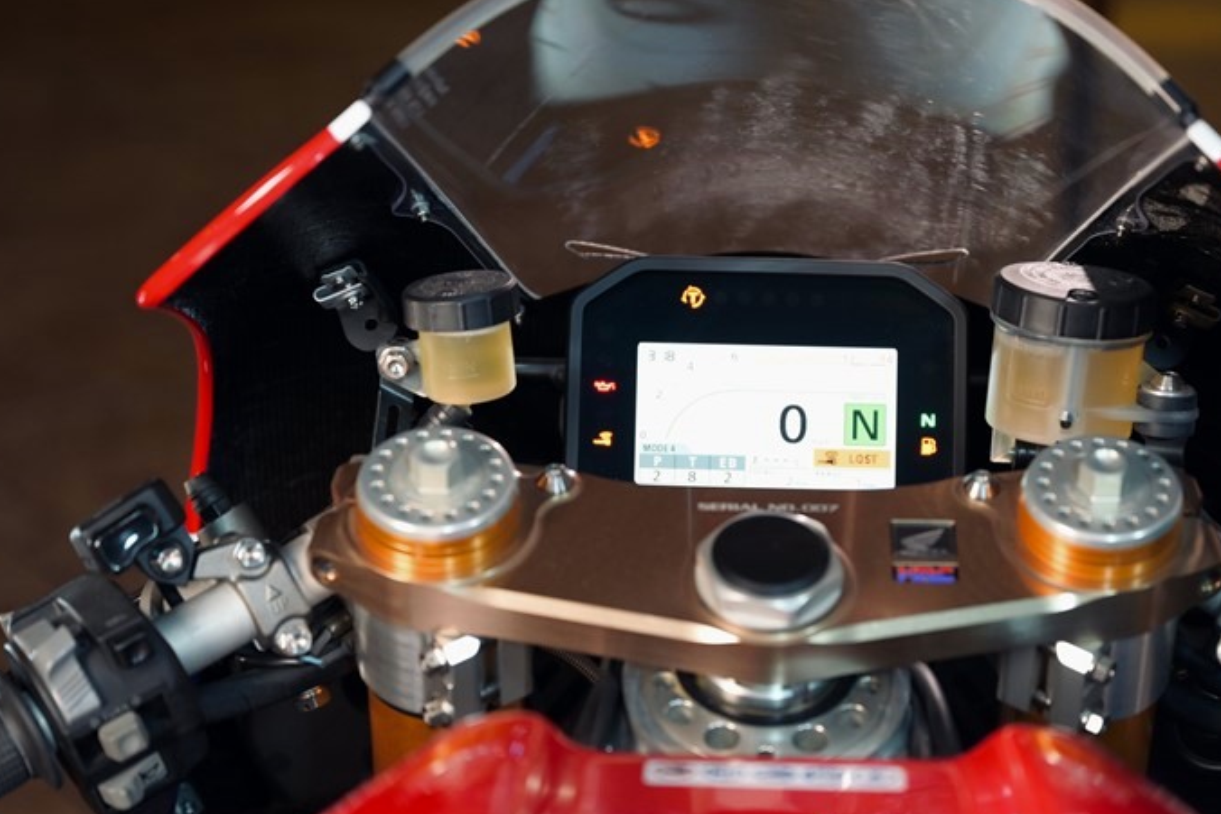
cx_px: 668
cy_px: 490
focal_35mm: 106
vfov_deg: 12.9
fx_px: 3596
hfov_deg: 19.3
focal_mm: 70
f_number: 3.2
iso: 640
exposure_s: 1/25
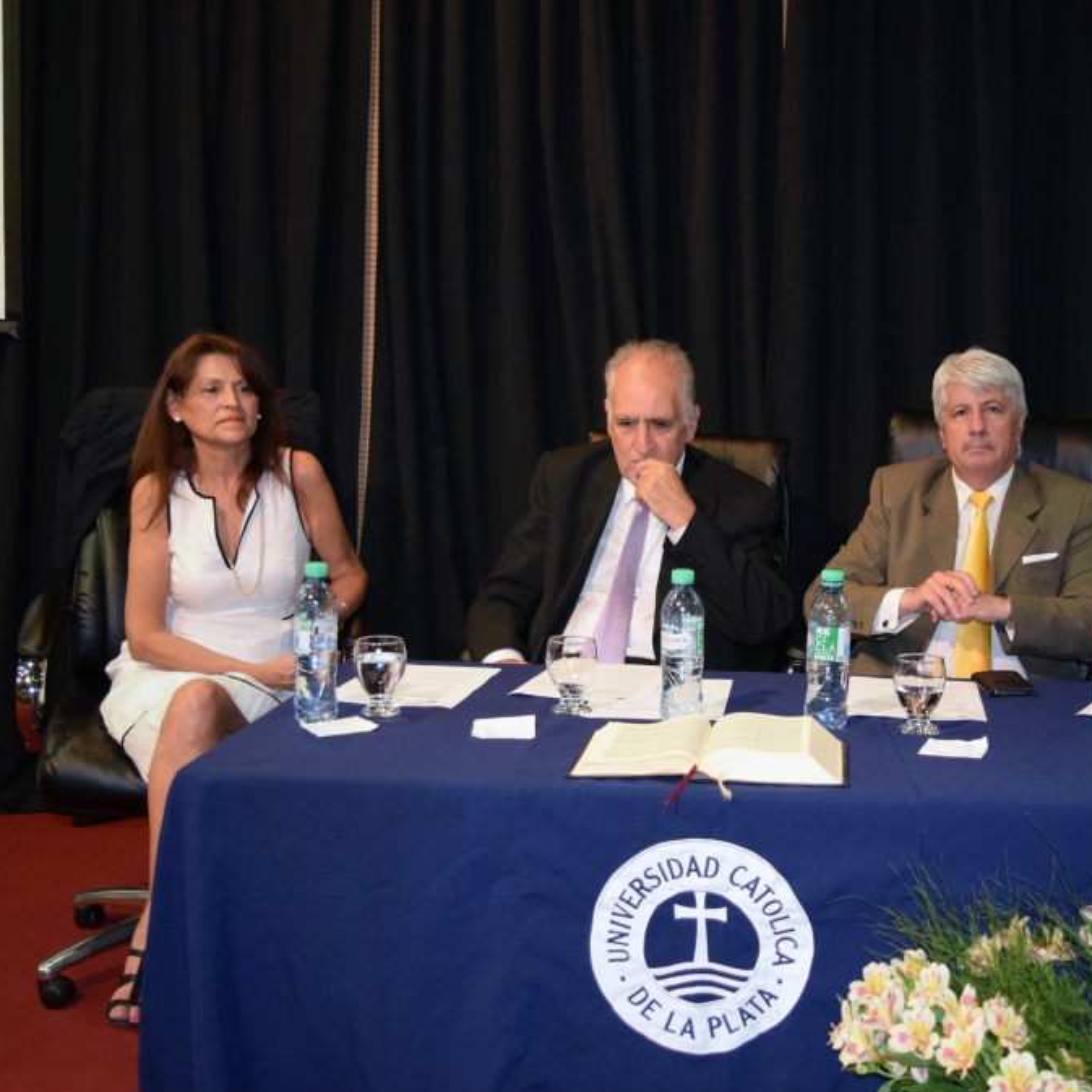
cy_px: 551
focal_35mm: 45
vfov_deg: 37.8
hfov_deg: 37.2
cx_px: 774
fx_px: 1593
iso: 2000
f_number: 3.8
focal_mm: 23
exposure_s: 1/60
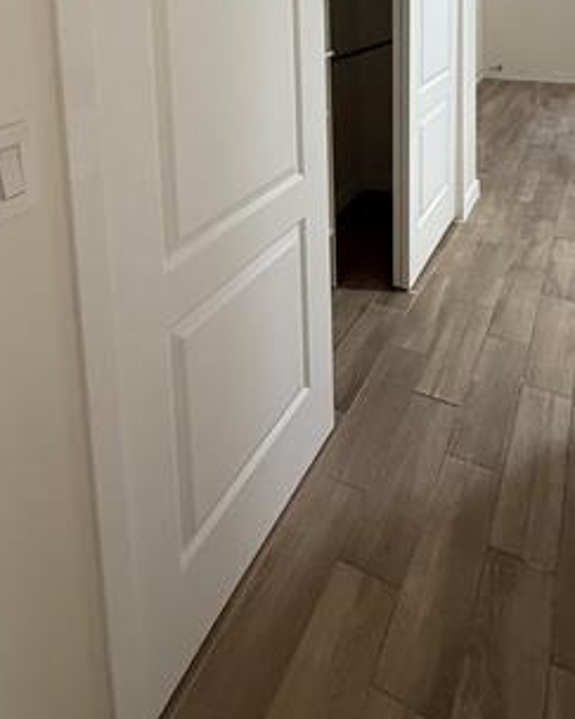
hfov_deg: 53.1
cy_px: 38
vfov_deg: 53.6
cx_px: 315
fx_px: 575
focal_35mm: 27
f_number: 2.2
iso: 320
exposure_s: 1/60
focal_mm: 2.22
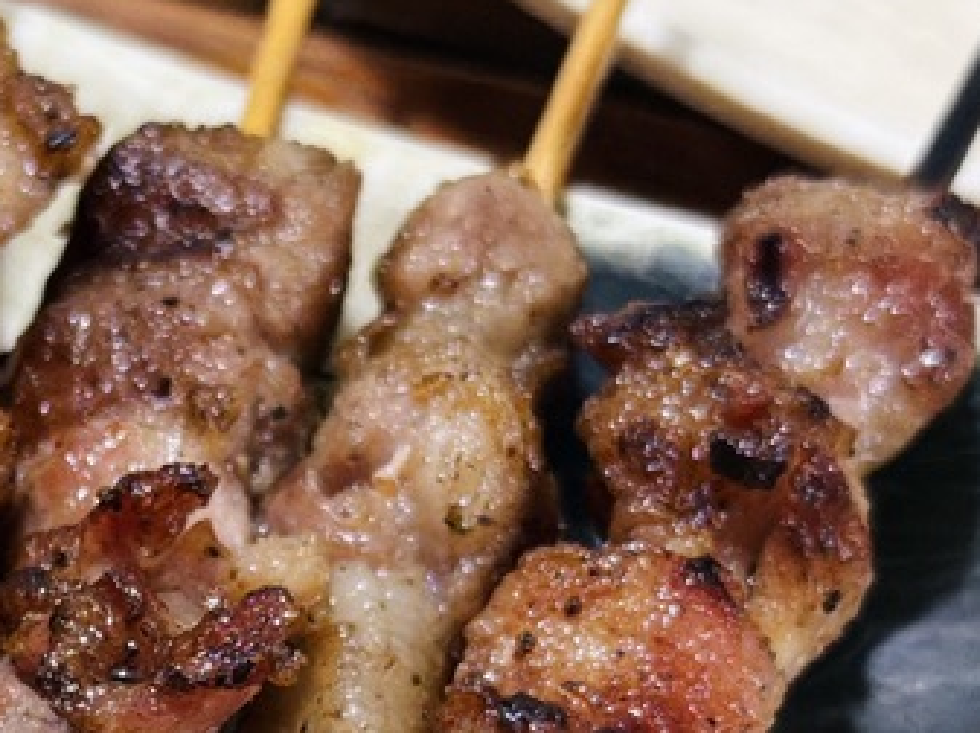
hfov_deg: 13.3
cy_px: 756
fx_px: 4129
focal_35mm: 146
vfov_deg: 10.1
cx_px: -70
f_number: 1.78
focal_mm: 6.76
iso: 200
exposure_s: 1/50
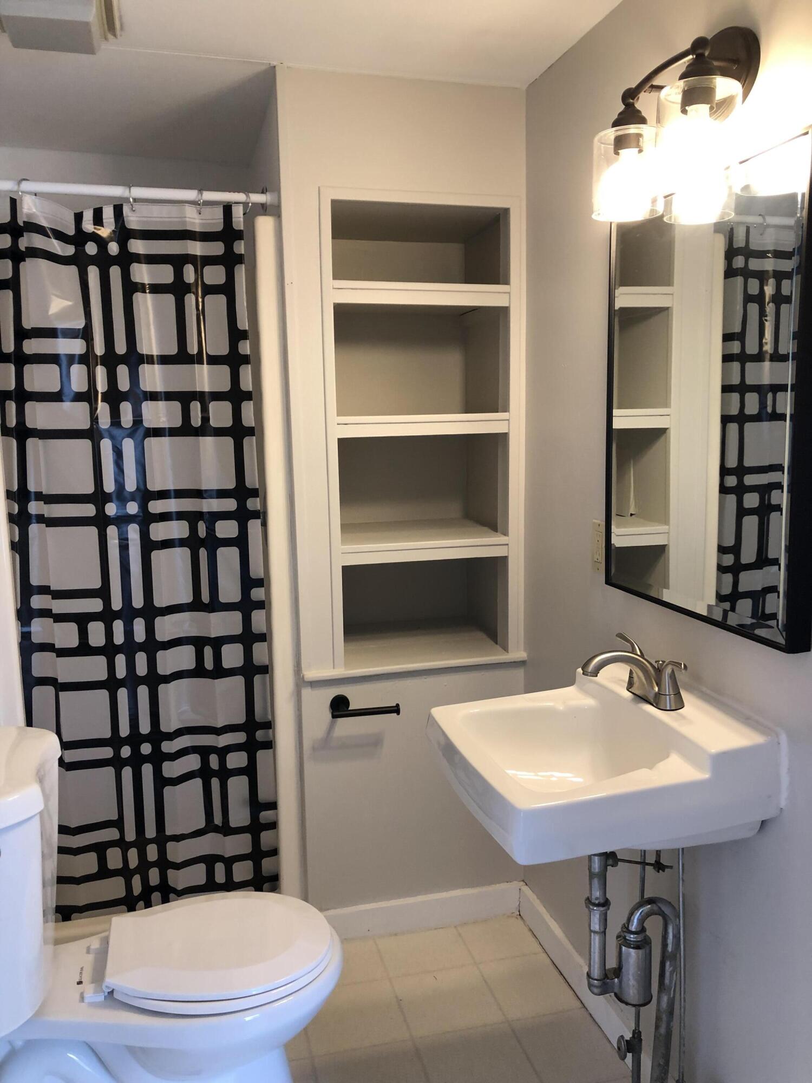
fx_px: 876
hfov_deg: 49.7
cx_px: 406
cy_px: 542
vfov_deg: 63.4
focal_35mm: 28
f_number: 1.8
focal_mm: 3.99
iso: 40
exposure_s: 1/17
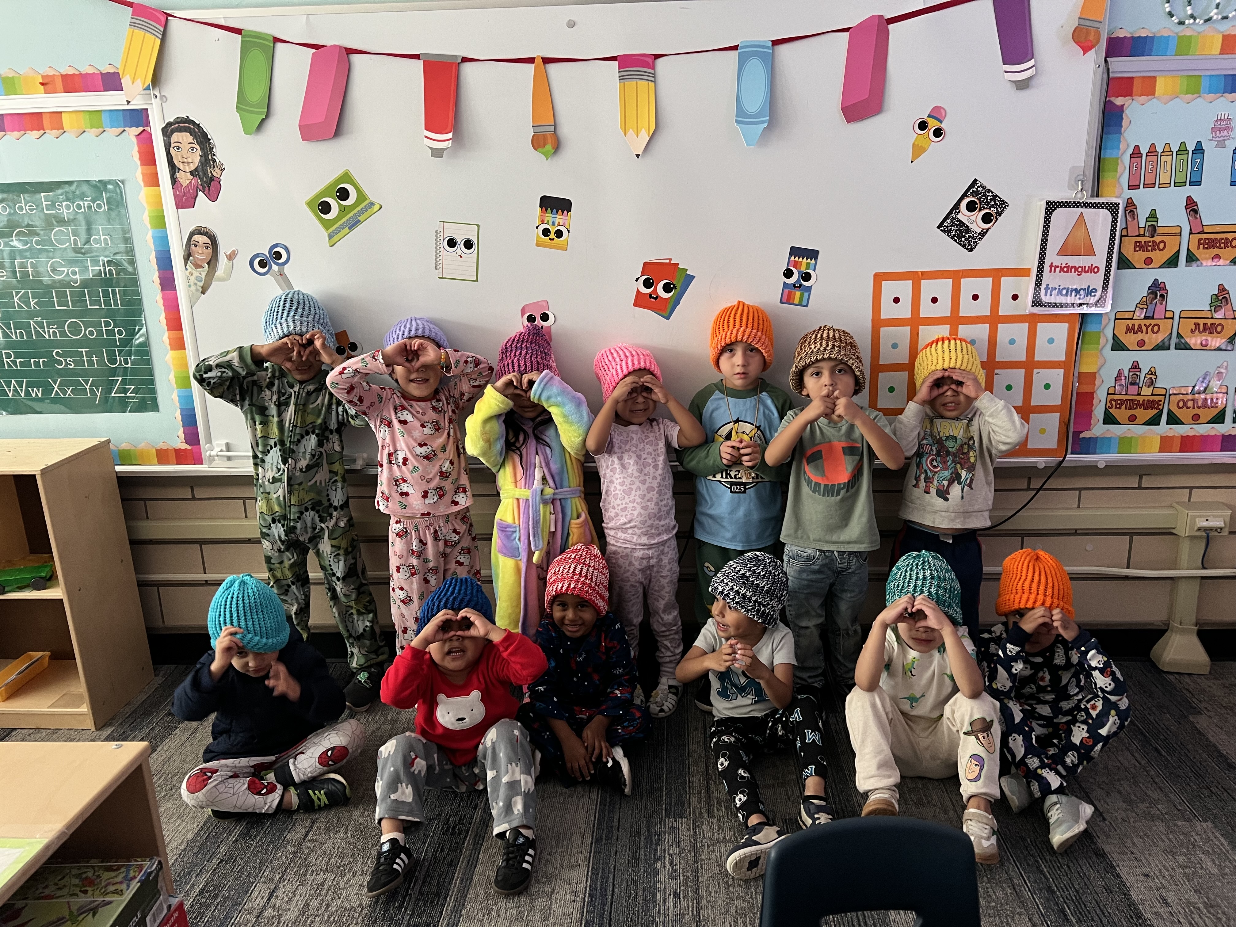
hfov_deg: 67.3
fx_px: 928
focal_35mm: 26
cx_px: 618
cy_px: 464
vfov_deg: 53.1
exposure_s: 1/60
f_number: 1.5
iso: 160
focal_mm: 5.7
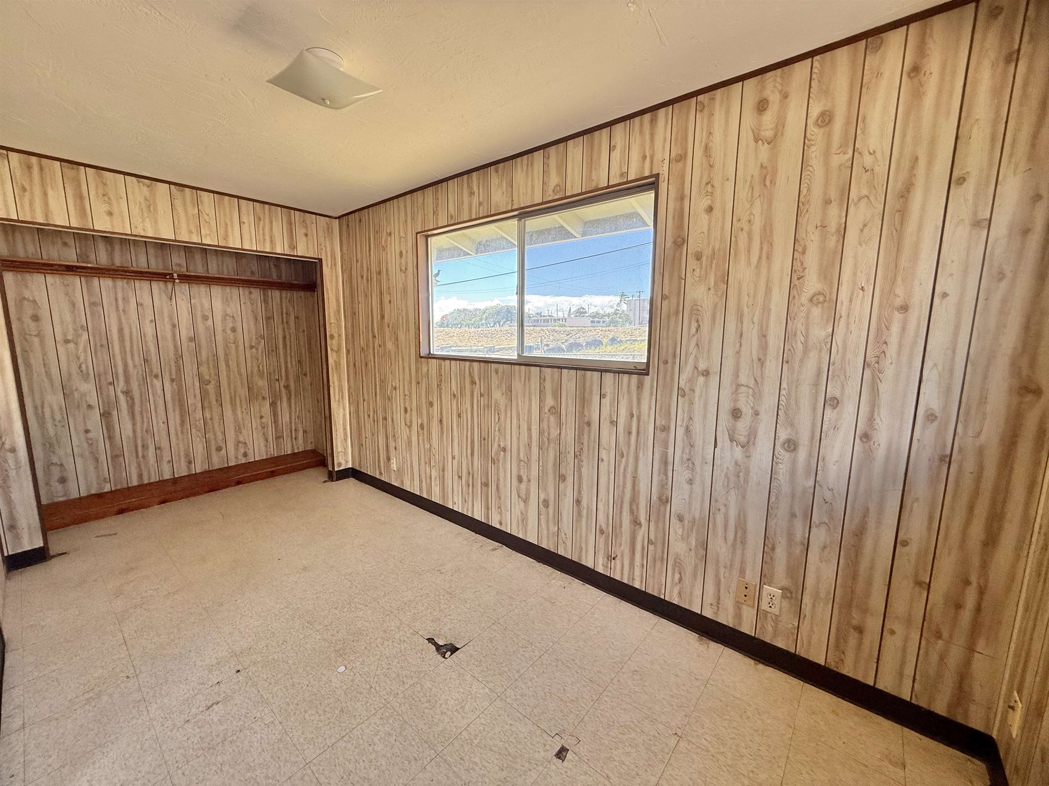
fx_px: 424
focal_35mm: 14
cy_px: 393
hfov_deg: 102.1
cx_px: 524
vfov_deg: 85.7
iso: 64
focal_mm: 2.22
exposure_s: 1/159
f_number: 2.2
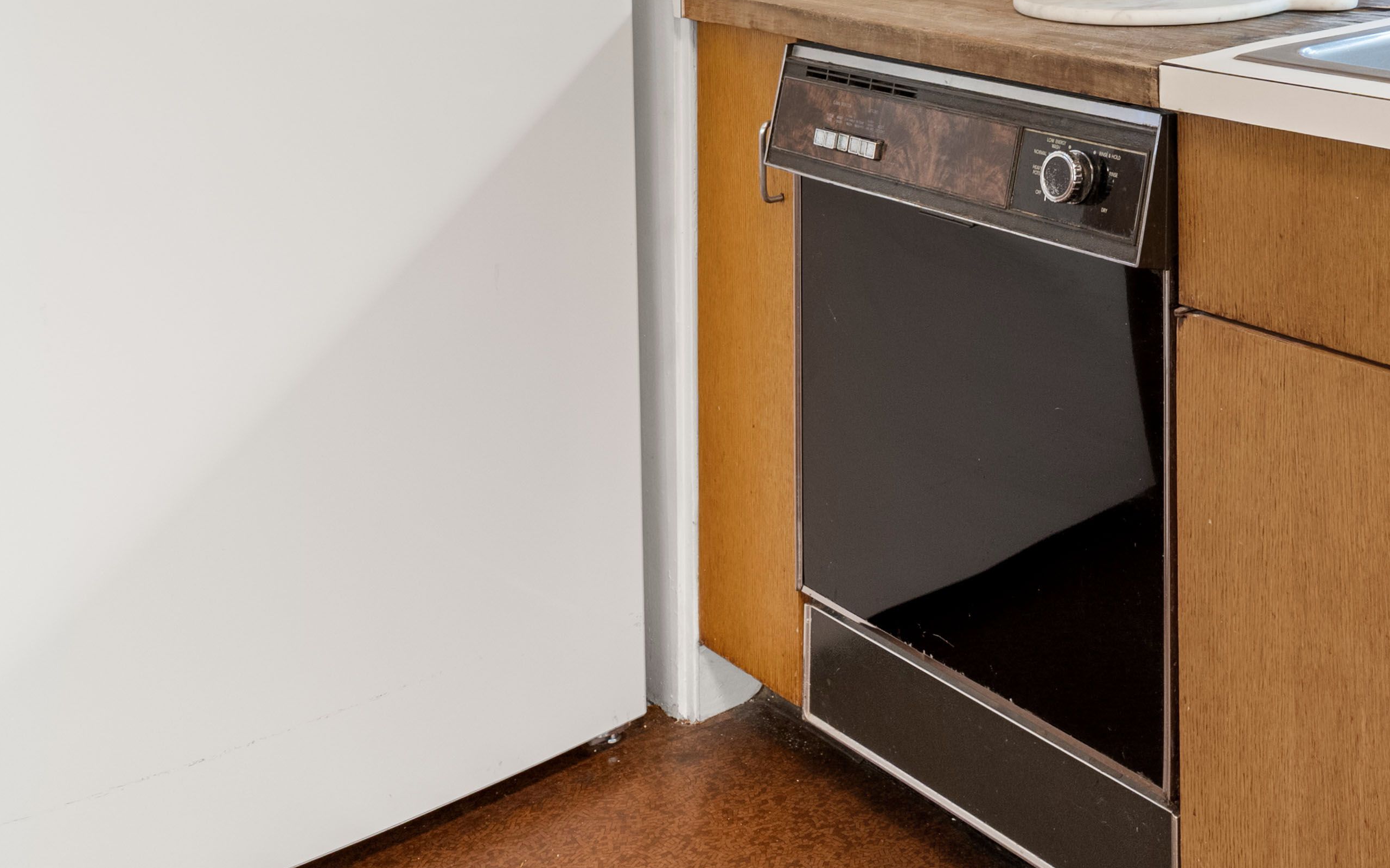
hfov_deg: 41.0
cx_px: 1177
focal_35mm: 46
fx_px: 1742
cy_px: -246
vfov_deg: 24.6
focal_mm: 14
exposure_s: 1
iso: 400
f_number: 8
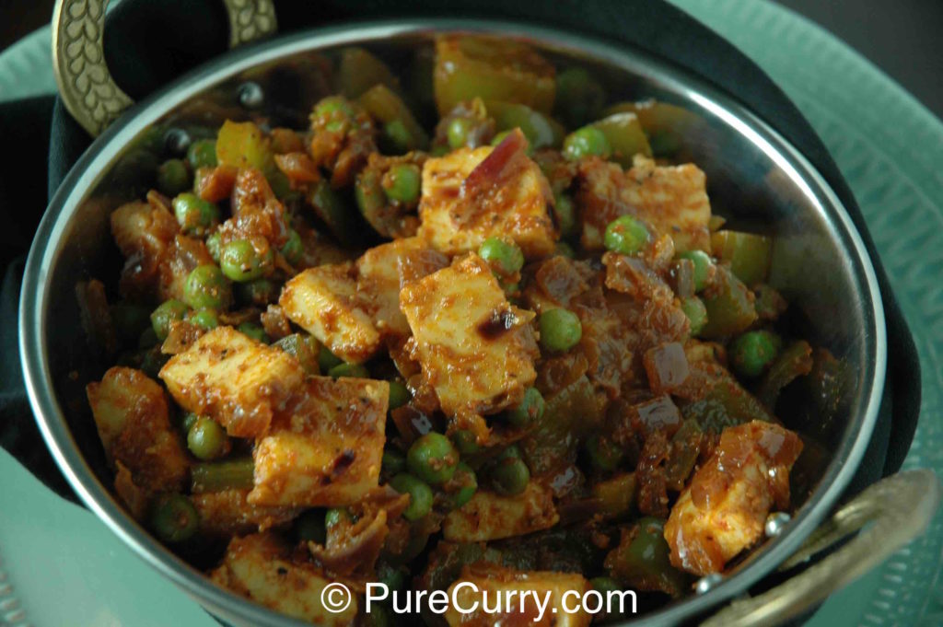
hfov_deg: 19.5
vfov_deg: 13.0
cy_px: 314
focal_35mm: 105
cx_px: 472
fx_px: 2748
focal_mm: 70
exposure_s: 1/20
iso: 400
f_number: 4.5
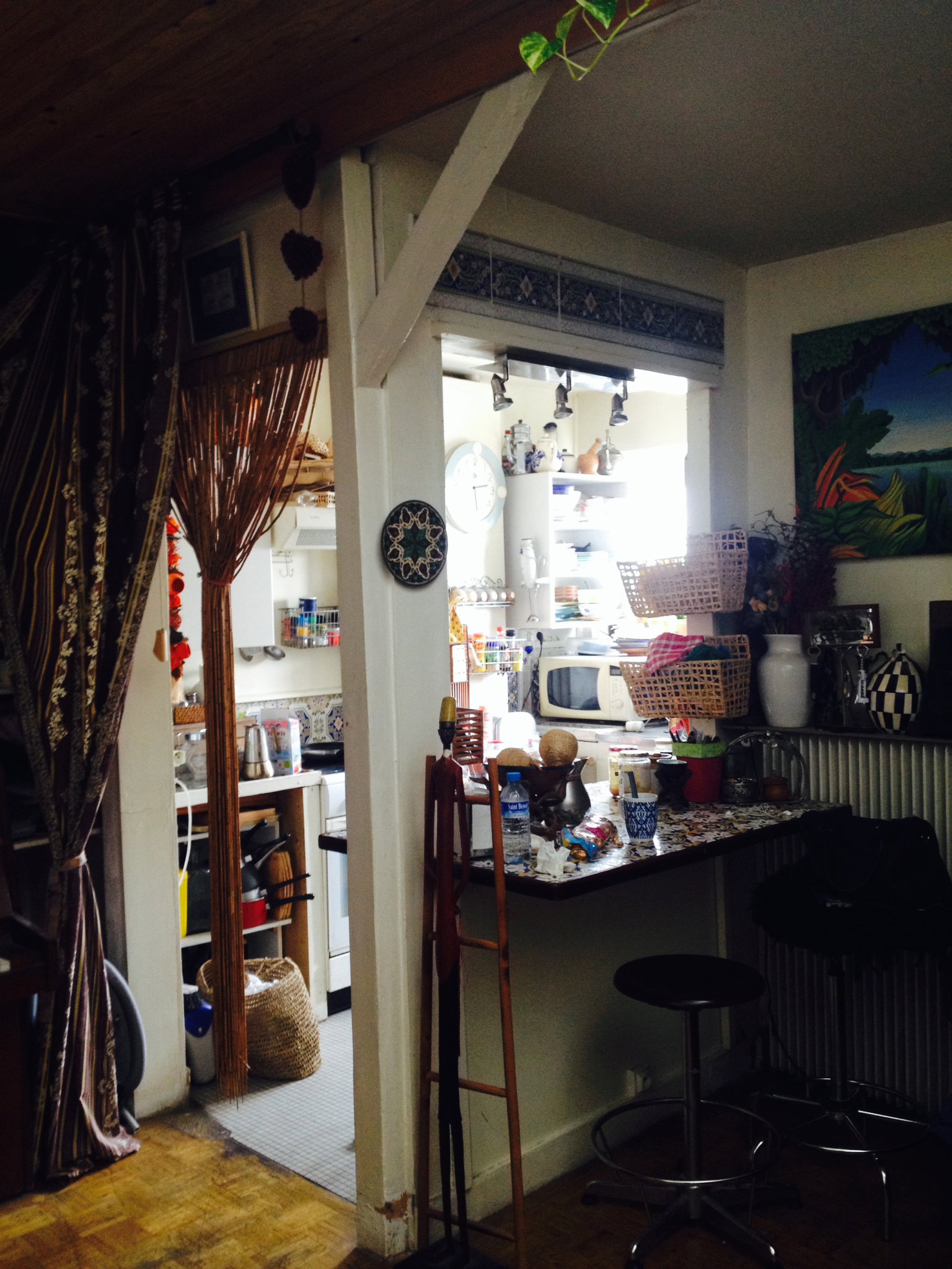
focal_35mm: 35
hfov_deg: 40.7
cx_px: 476
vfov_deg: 52.6
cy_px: 634
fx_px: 1283
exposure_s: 1/20
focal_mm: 4.28
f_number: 2.4
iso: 125
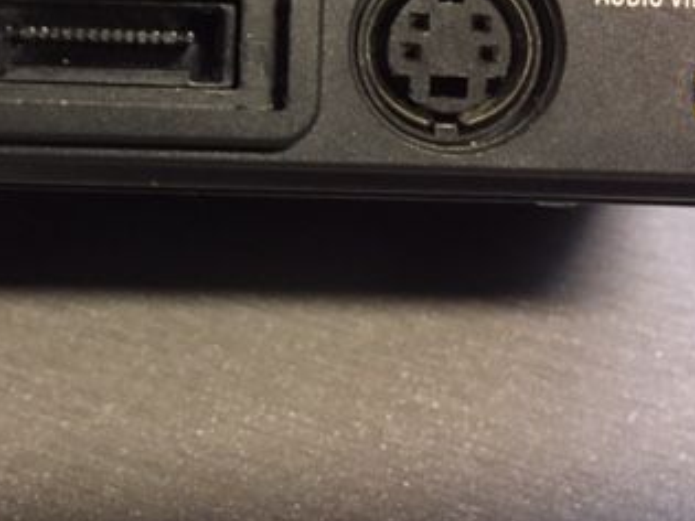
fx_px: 1184
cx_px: 141
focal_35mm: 59
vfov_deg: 24.2
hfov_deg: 31.9
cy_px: 62
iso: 500
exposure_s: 1/17
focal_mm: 4.15
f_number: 2.2
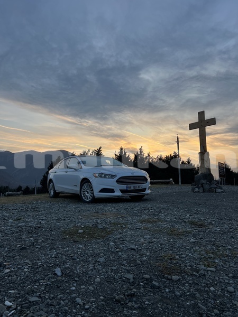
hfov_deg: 53.1
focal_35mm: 26
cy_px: 158
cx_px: 119
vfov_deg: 67.3
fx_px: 238
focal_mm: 5.7
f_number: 1.5
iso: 40
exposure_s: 1/182
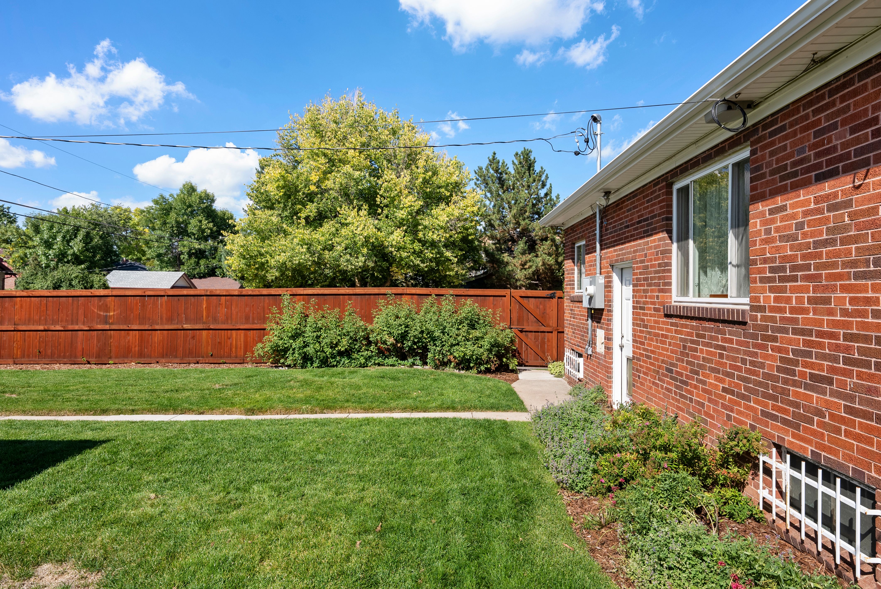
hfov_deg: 86.9
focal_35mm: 19
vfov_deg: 64.6
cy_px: 294
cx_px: 440
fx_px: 465
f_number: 8
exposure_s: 1/100
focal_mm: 19
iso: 160
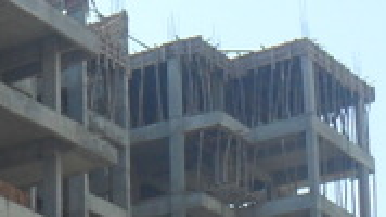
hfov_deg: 13.8
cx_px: -39
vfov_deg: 7.8
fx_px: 1566
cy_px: 288
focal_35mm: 153
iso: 100
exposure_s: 1/750
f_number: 3.7
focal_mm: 5.7
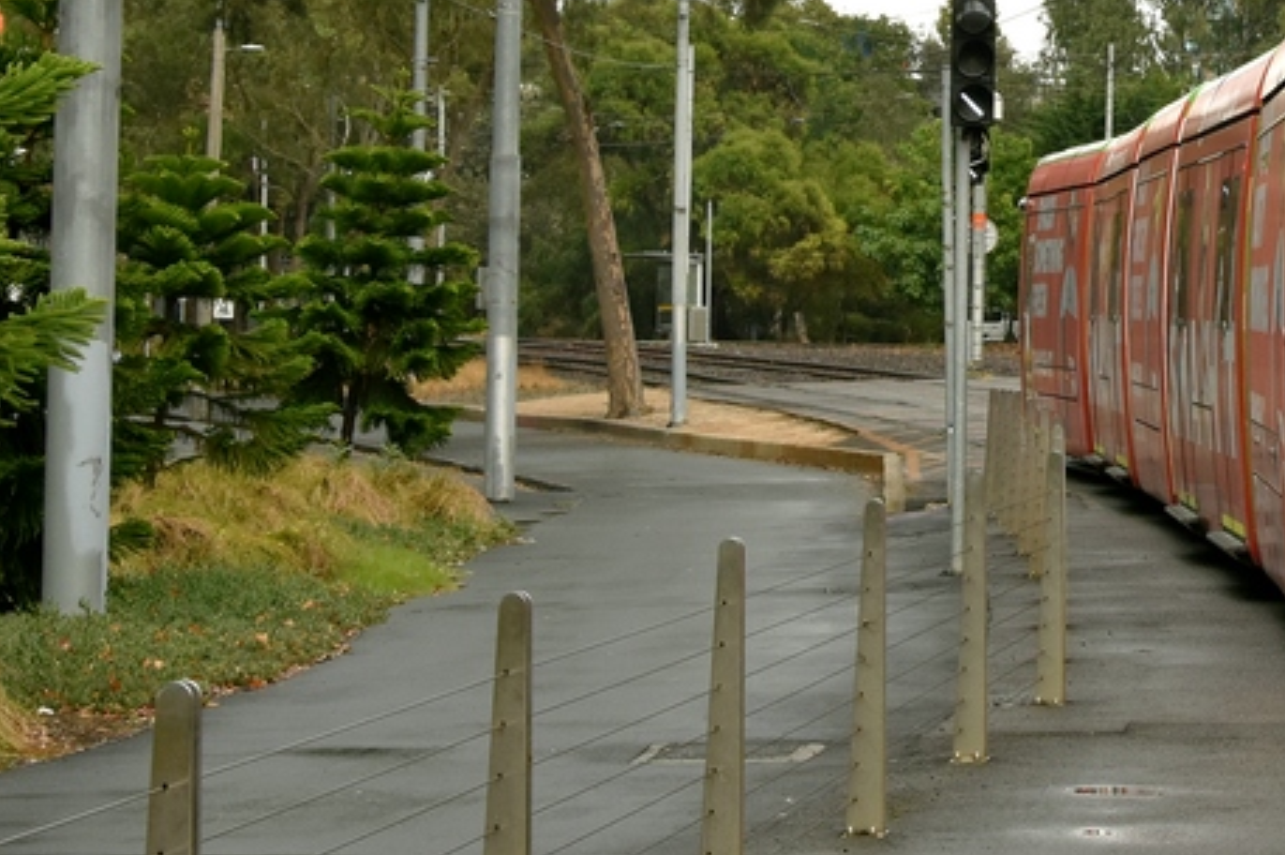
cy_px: -107
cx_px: 1381
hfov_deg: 15.0
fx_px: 4779
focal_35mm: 134
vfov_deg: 10.1
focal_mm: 34
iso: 320
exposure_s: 1/250
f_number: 8
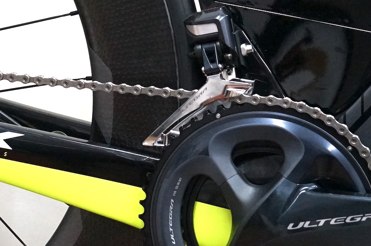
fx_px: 1060
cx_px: 111
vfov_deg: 13.3
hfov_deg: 19.8
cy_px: 93
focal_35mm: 103
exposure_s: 1/160
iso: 4000
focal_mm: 42
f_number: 4.5
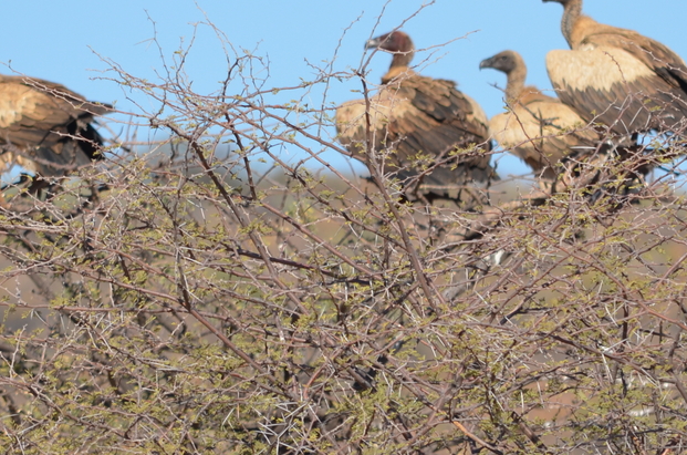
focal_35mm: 928
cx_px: 341
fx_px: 17669
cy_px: 162
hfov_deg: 2.2
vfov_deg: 1.5
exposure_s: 1/800
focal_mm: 300
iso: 200
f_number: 7.1
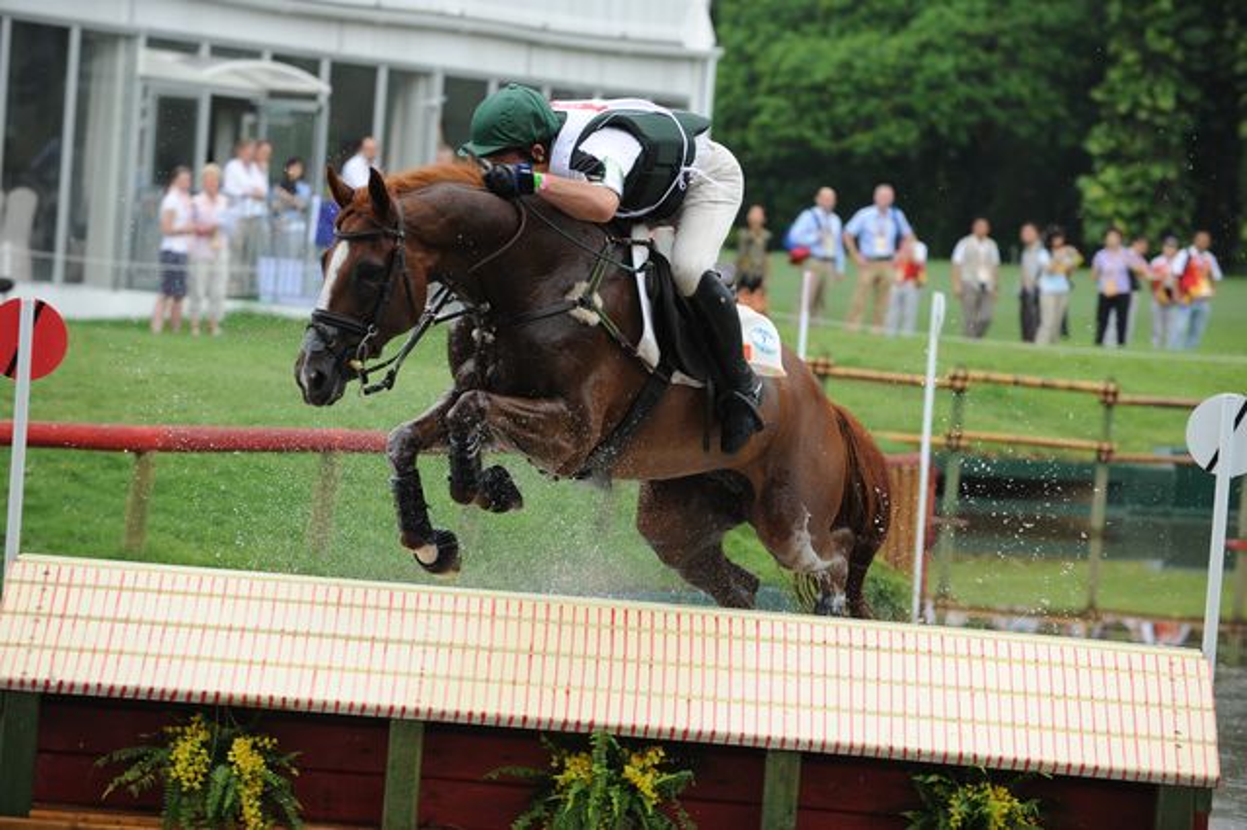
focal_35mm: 150
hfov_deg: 13.7
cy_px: 415
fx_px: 5193
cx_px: 624
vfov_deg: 9.1
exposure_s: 1/500
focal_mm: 150
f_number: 4.5
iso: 500
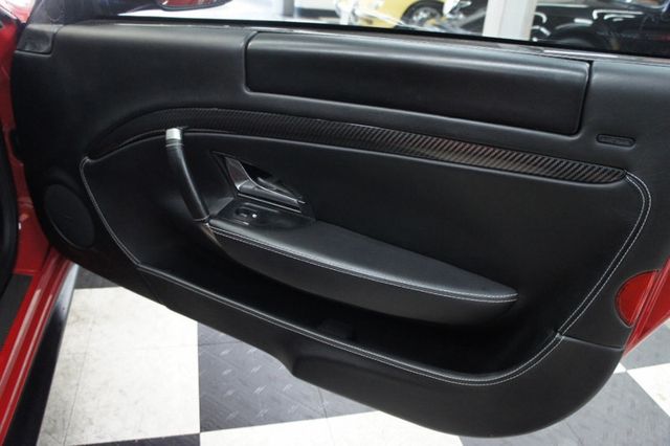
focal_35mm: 27
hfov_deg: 67.4
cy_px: 223
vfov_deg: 47.9
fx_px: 502
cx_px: 335
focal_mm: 18
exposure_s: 1/50
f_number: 3.5
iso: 1600
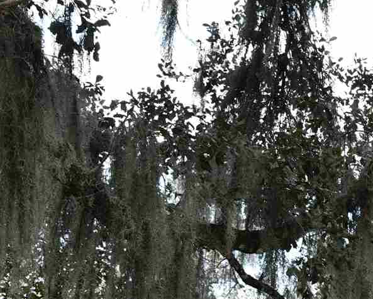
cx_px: 649
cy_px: 580
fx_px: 2684
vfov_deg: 6.2
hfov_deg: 7.7
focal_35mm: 243
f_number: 10
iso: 2000
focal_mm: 50
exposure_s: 1/200
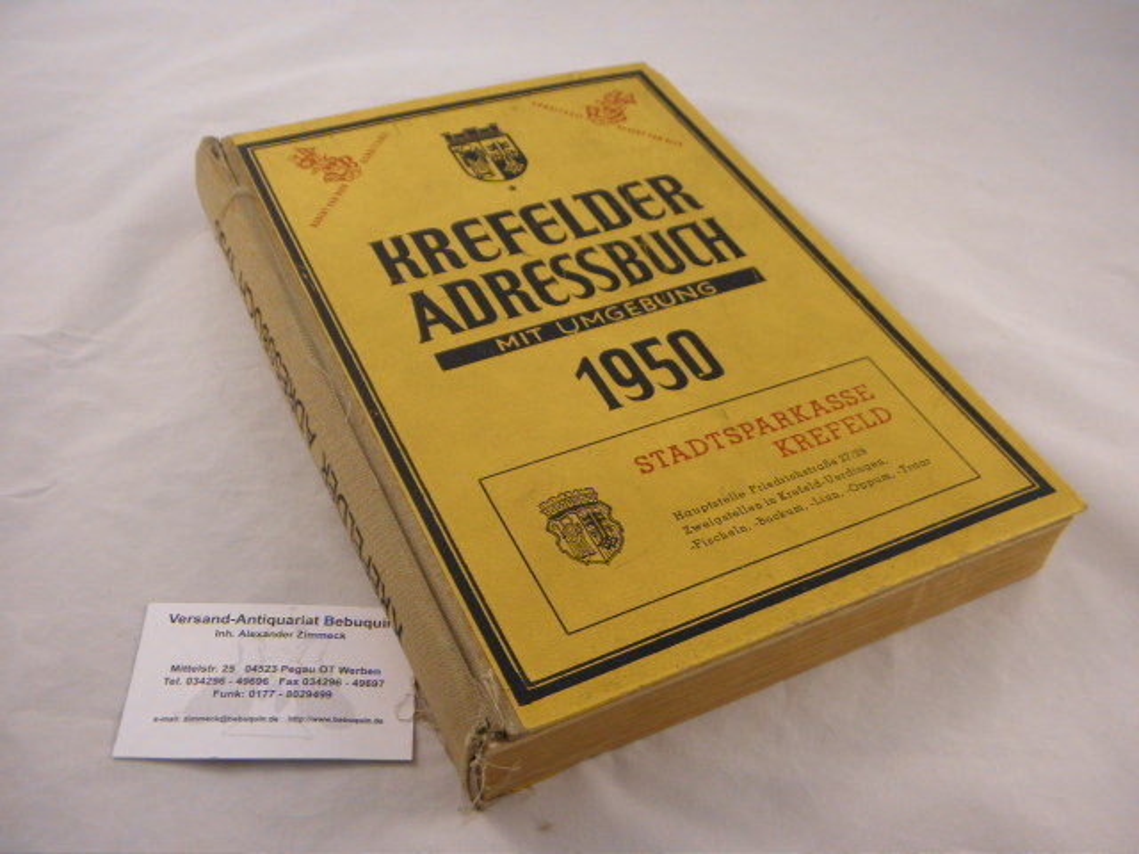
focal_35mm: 34
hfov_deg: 54.0
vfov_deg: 41.8
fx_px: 1119
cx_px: 570
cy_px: 427
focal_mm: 6.2
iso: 100
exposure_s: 1/60
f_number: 3.7
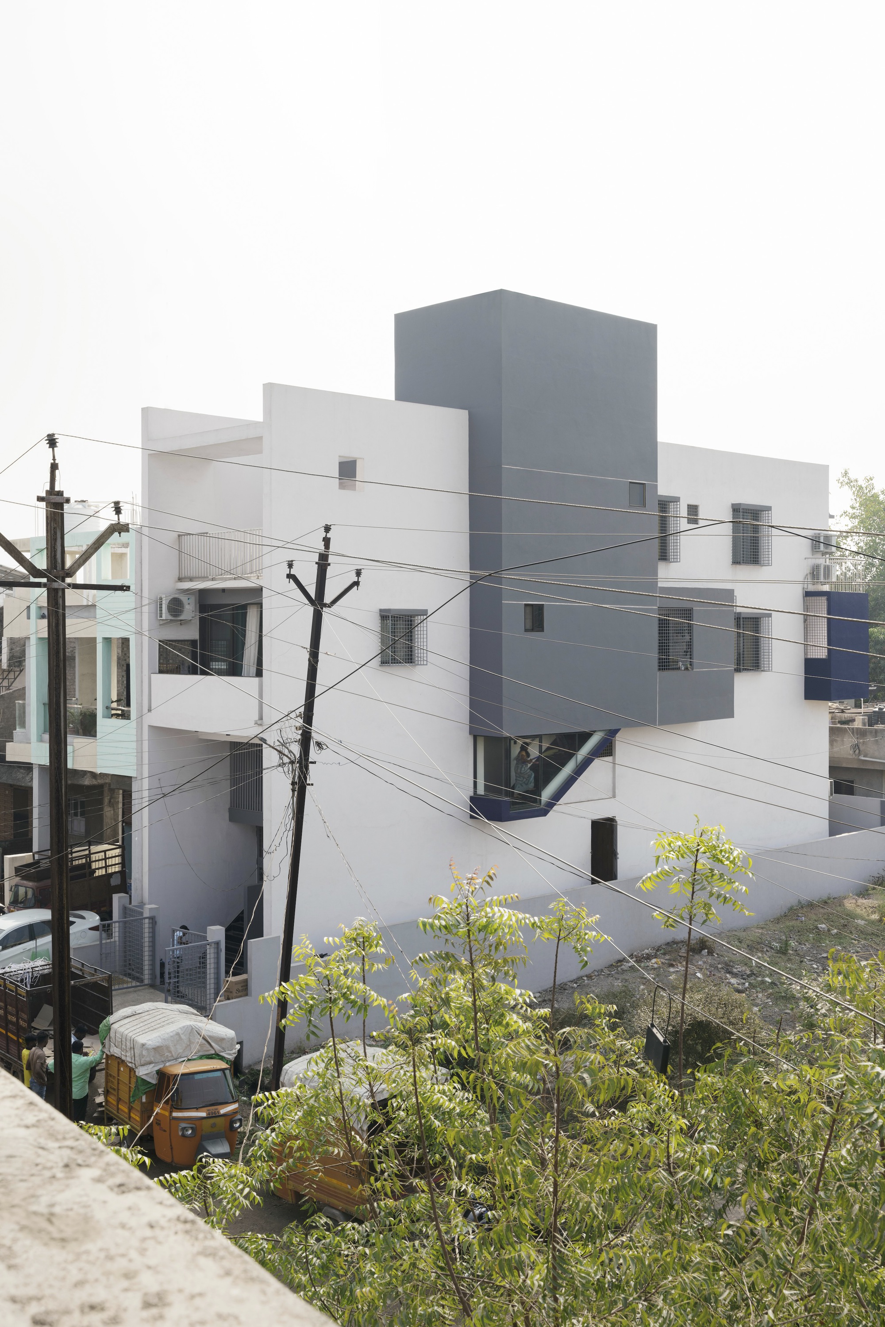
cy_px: 664
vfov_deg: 50.3
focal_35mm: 38
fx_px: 1412
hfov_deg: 34.8
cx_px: 442
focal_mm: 38.3
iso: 200
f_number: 9
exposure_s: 1/100
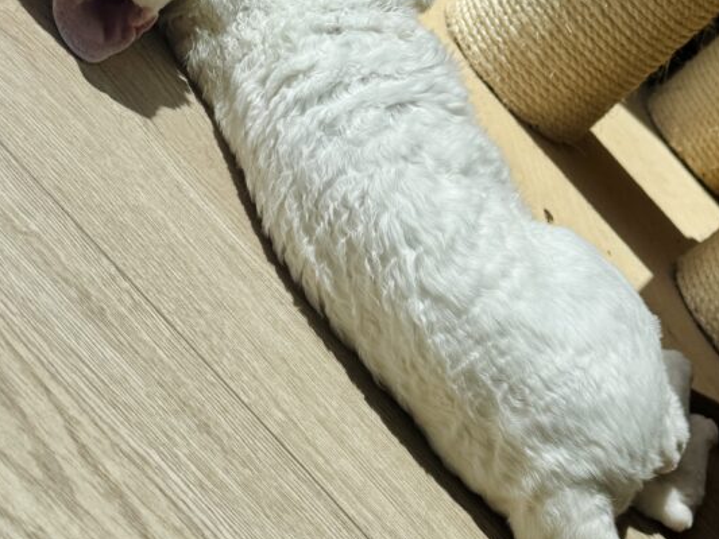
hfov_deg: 51.2
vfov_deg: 39.6
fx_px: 748
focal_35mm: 36
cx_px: 402
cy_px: 249
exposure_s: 1/7937
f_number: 1.78
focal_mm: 6.76
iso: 80
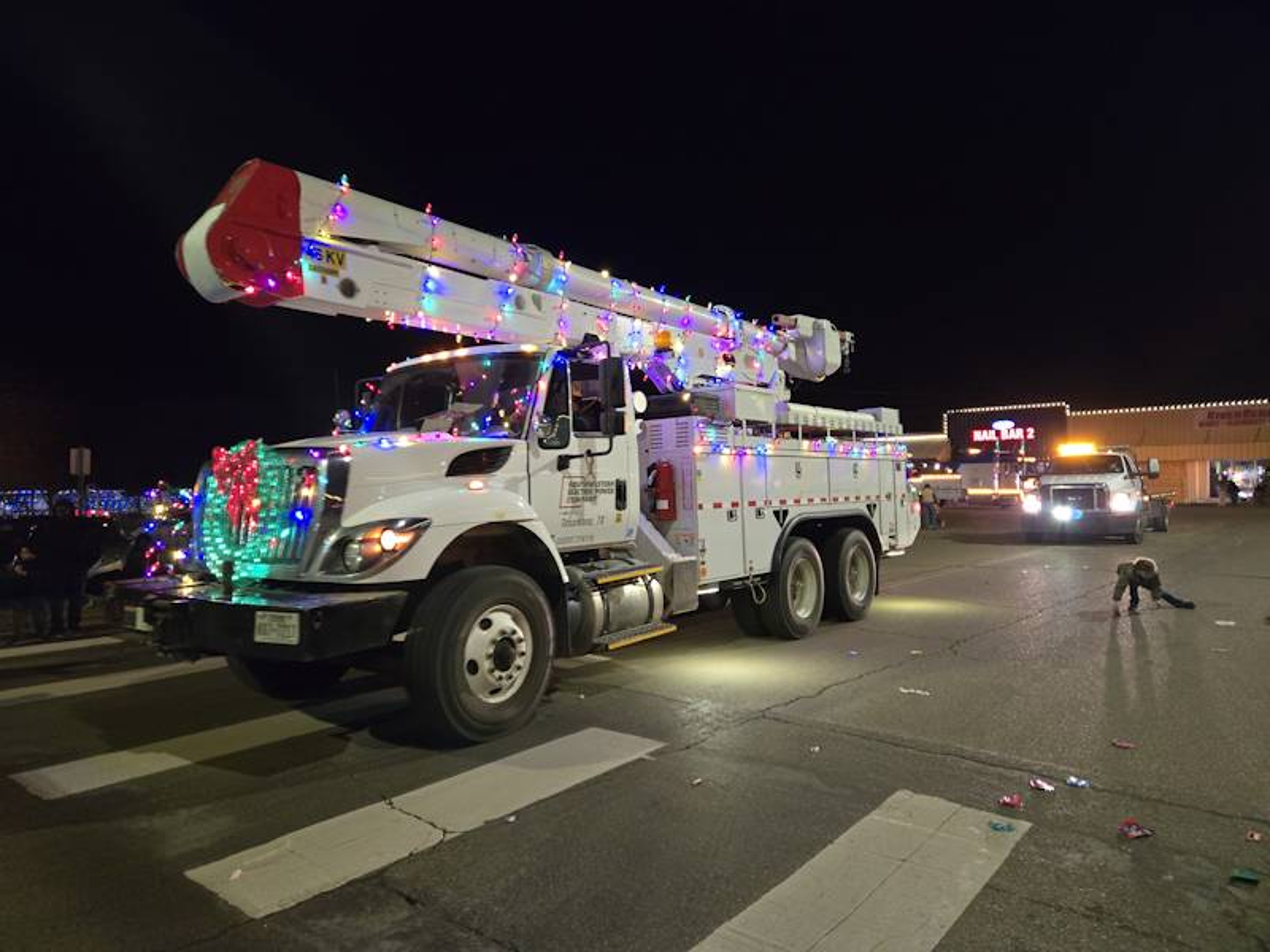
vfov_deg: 58.9
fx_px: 844
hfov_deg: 73.9
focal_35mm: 23
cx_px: 635
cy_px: 476
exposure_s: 1/60
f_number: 1.8
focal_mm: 5.4
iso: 1000
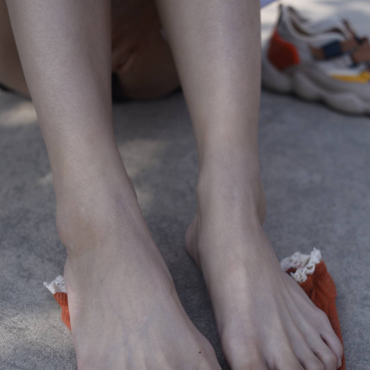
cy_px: 228
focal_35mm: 45
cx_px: 184
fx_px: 544
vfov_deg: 37.4
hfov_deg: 37.6
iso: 160
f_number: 5.6
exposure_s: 1/800
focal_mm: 35
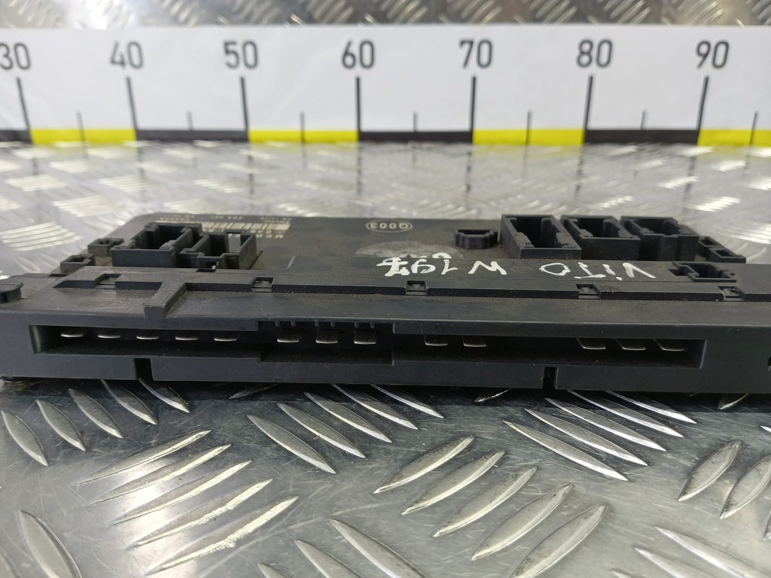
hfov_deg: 73.9
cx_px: 386
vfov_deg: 58.9
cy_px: 289
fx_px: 512
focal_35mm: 23
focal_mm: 4.11
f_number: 1.6
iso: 170
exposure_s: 1/50
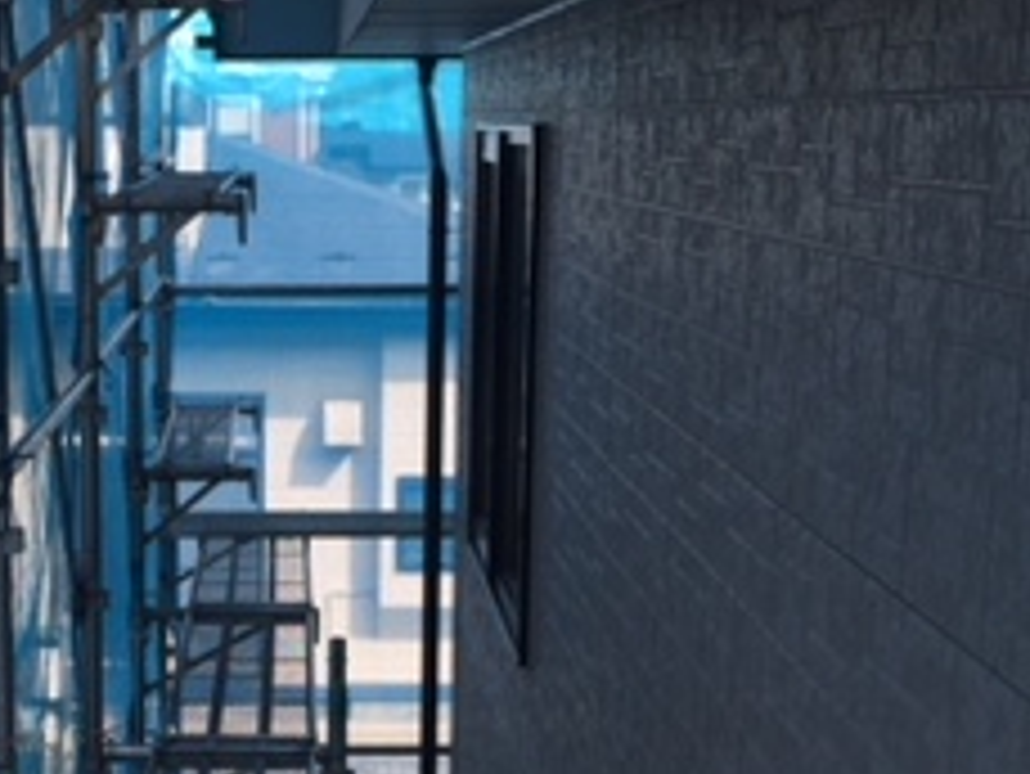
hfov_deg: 23.8
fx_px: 2411
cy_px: 616
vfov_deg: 18.1
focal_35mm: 81
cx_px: 211
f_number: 2.2
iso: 32
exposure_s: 1/324
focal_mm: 4.15
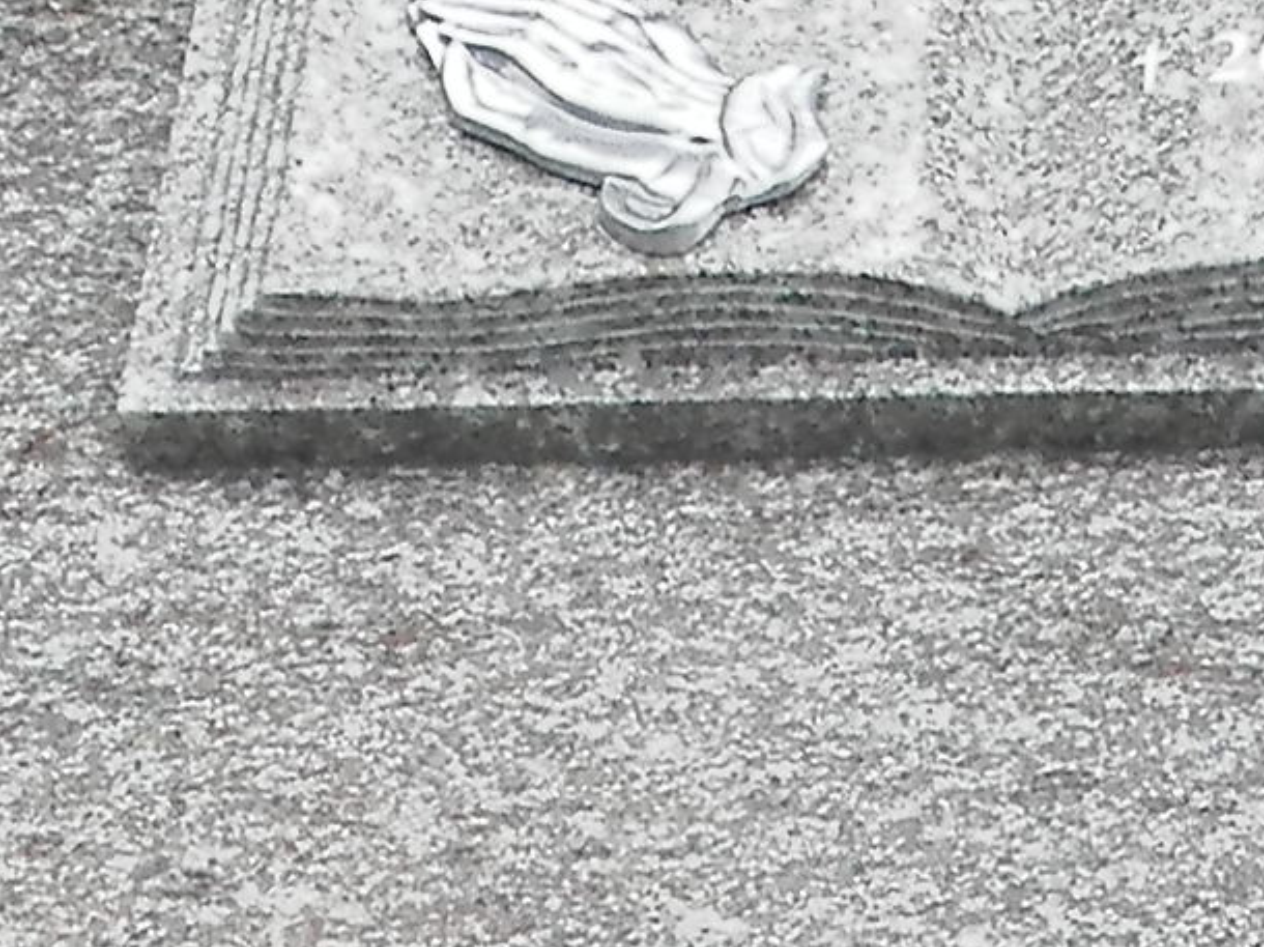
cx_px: 860
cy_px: 1737
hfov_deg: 10.5
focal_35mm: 189
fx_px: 6899
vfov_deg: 7.6
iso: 80
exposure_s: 1/200
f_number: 3.1
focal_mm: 4.5
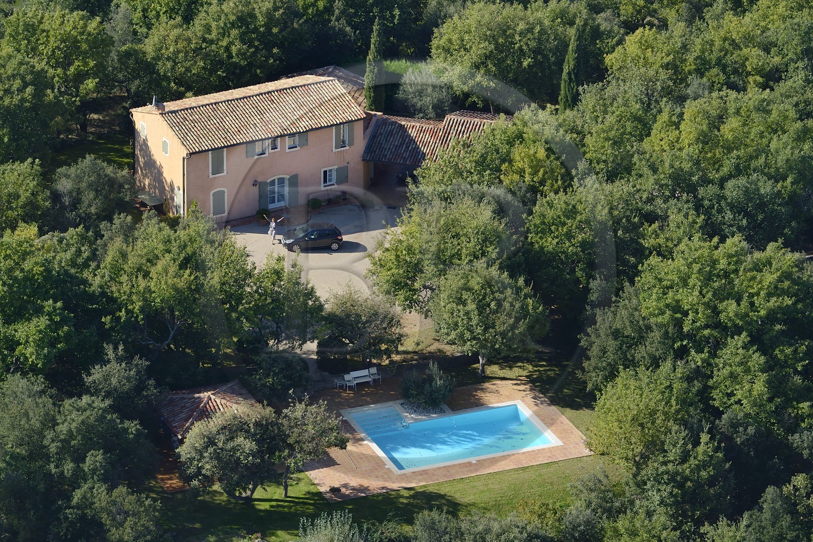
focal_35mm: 145
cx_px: 406
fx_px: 3274
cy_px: 271
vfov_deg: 9.5
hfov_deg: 14.2
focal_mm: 145
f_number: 8
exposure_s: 1/1000
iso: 800
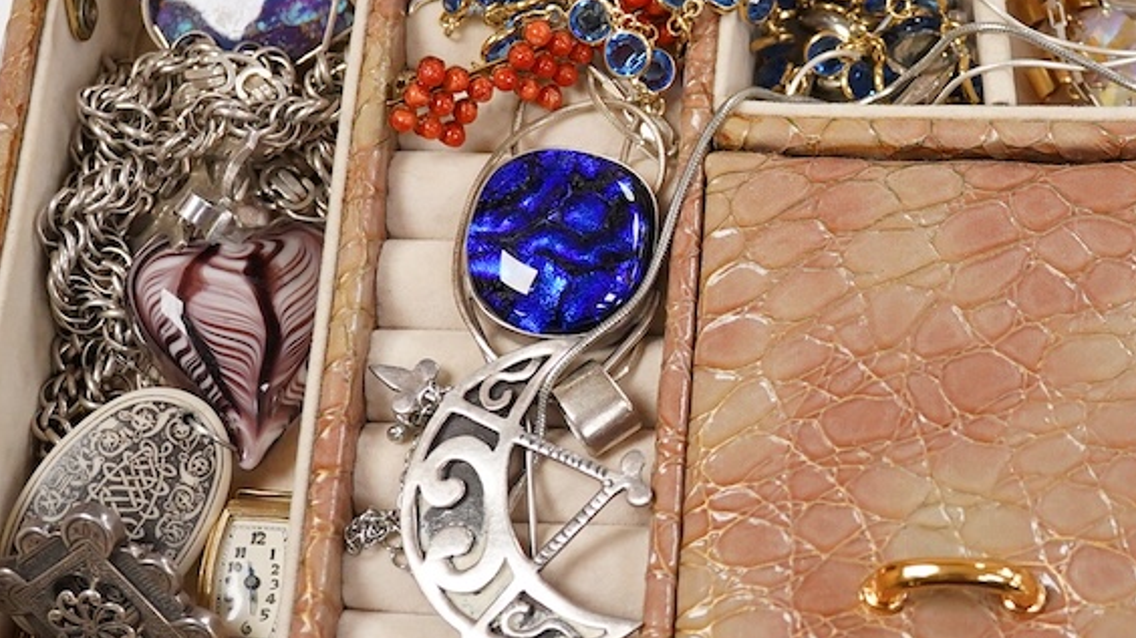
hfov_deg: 22.3
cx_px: 970
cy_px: 201
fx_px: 2831
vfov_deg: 12.8
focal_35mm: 94
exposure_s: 1/320
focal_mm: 30
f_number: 7.1
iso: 2500
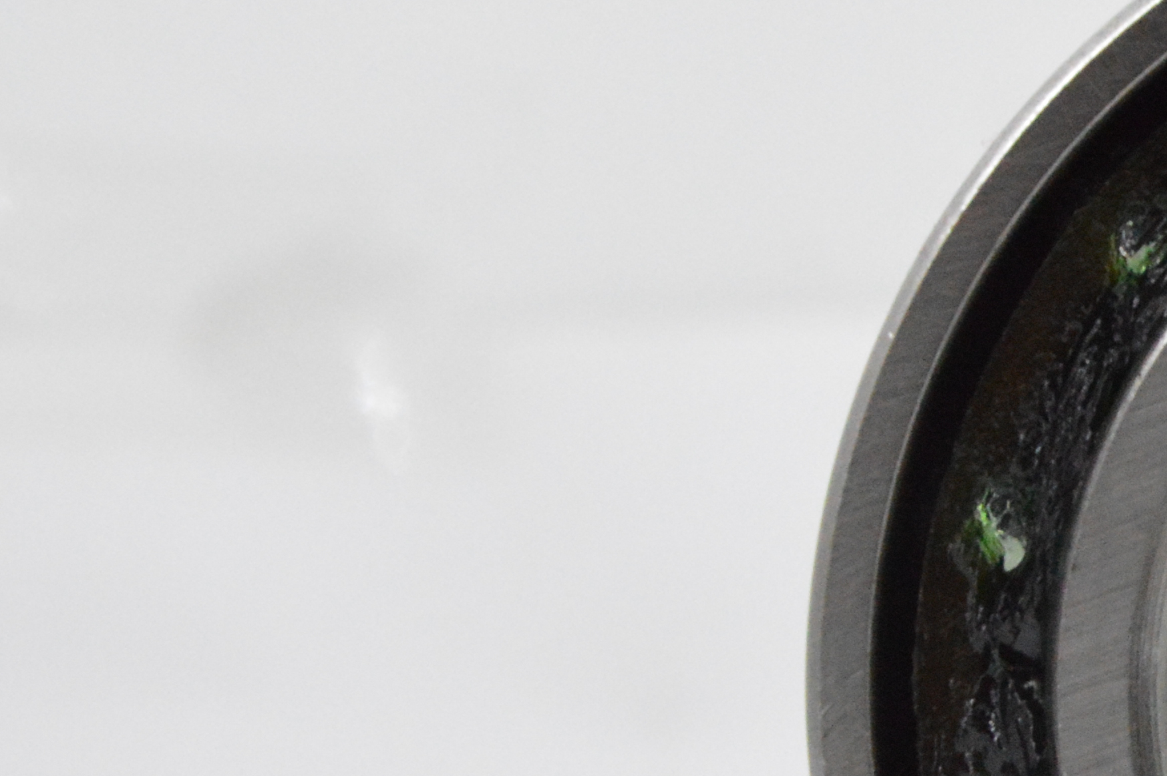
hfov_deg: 6.4
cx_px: 1683
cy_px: 627
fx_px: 10331
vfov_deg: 4.3
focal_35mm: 319
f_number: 8
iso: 3200
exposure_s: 1/100
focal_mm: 62
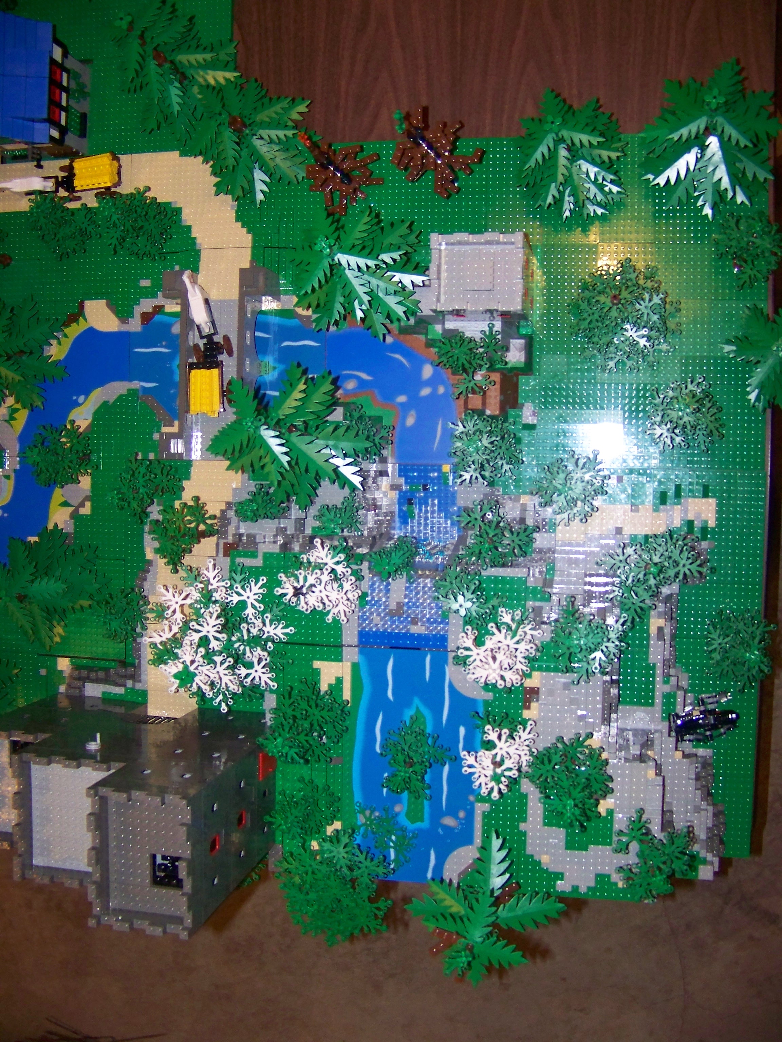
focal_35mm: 36
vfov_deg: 51.4
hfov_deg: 39.7
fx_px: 1084
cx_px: 391
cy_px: 521
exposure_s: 1/30
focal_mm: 5.85
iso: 200
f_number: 2.8
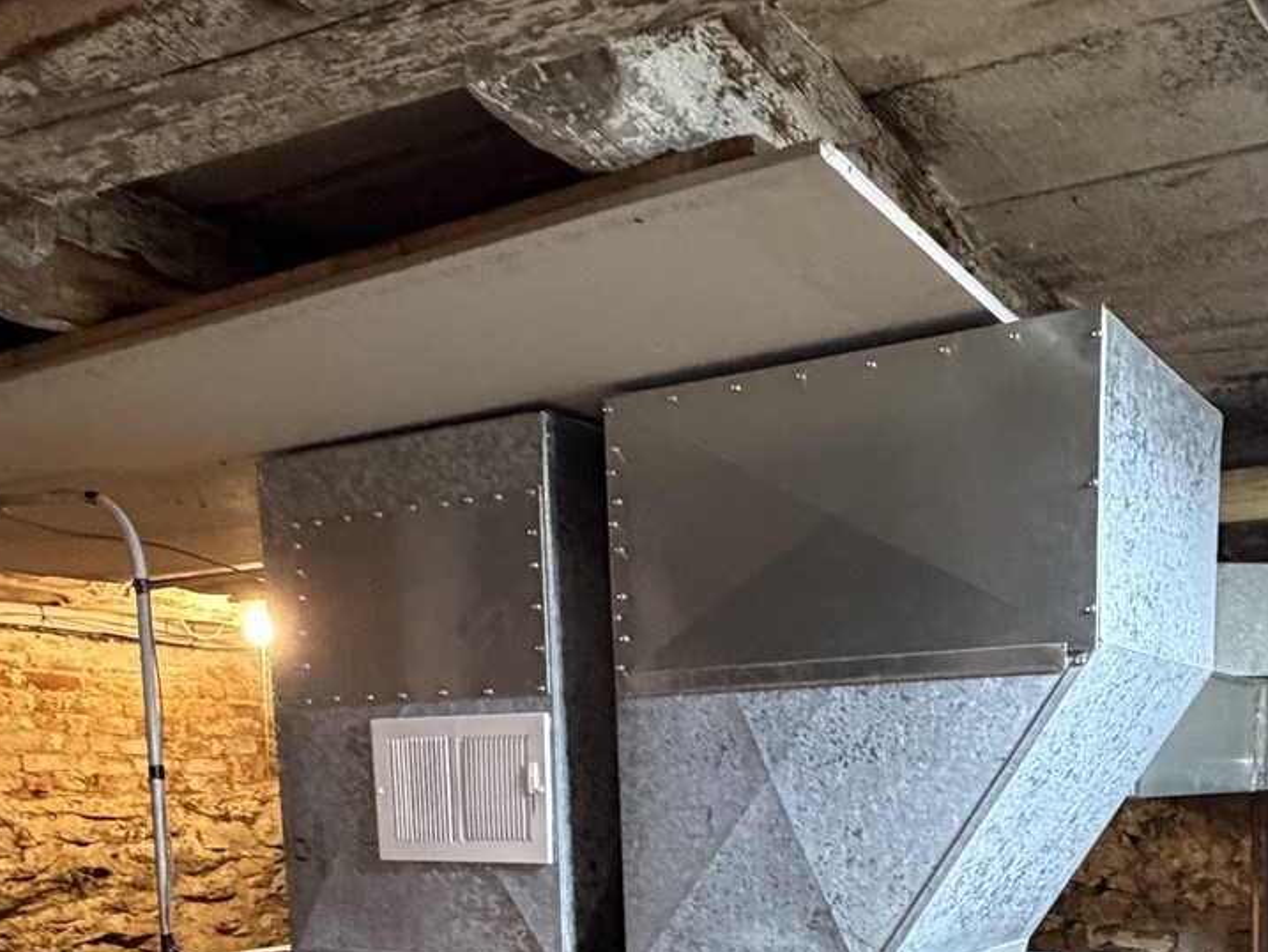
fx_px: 1465
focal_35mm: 40
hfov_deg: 46.5
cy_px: 1046
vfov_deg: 31.8
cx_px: 764
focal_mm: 2.22
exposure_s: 1/60
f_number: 2.2
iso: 640
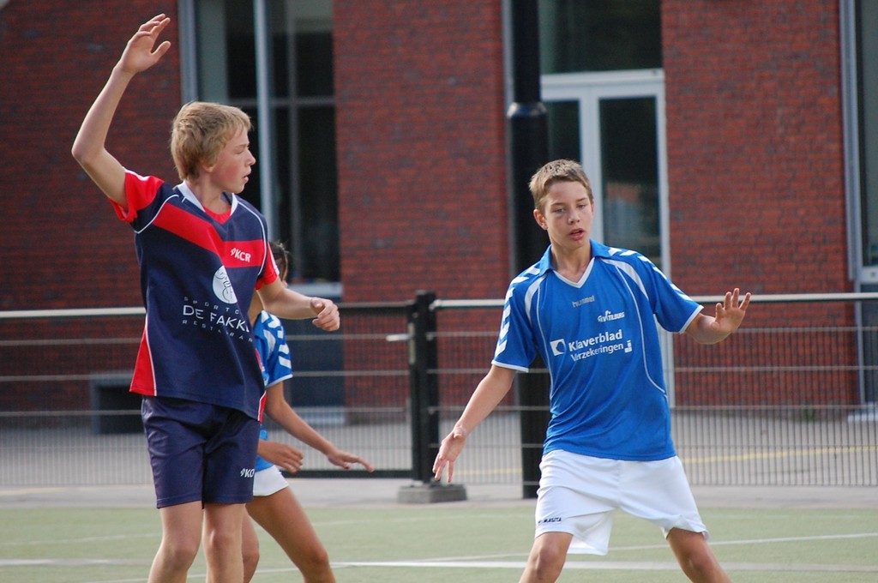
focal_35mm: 300
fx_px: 7307
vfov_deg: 4.6
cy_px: 292
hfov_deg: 6.9
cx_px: 439
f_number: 5.6
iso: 720
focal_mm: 200
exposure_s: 1/500
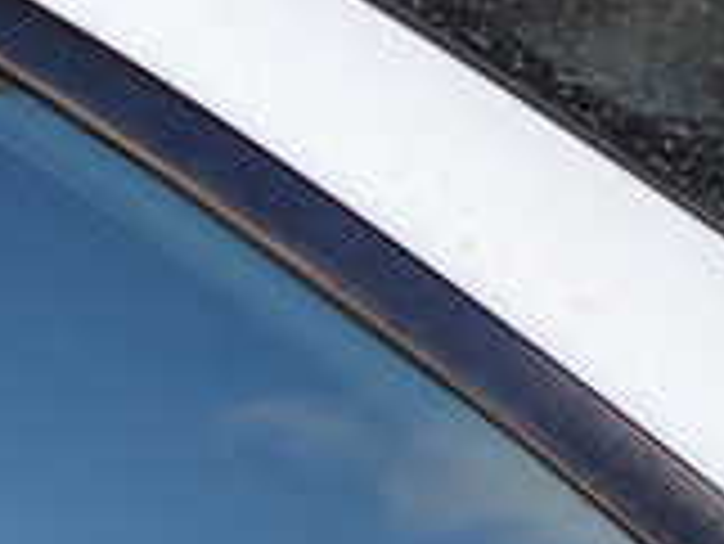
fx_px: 1947
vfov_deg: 15.6
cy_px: 535
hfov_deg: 19.6
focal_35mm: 93
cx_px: -180
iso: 100
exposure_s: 1/200
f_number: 2.8
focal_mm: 4.5
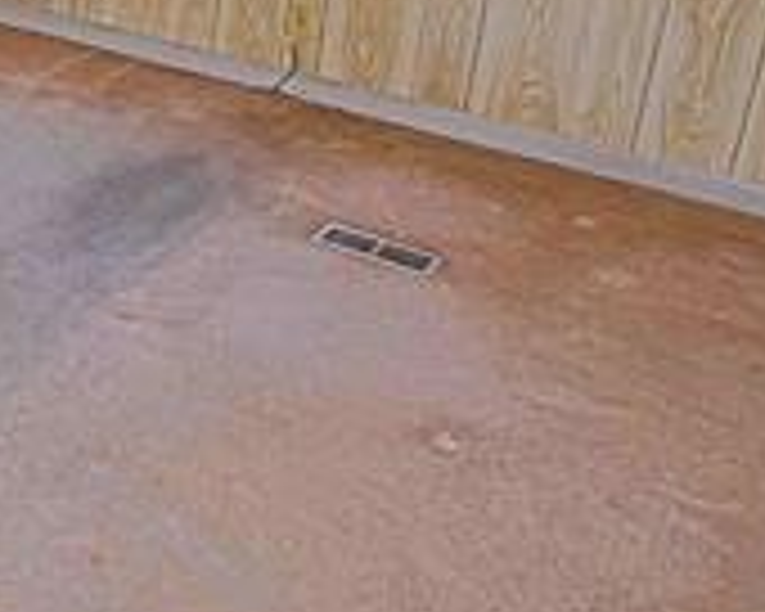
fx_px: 1200
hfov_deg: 29.4
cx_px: -198
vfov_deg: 27.6
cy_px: 61
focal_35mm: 53
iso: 1600
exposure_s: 1/10
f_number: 4.5
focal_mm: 10
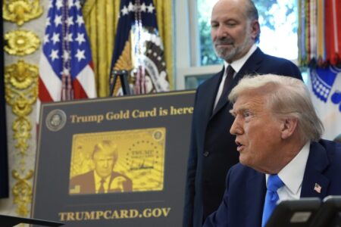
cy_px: 114
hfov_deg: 21.5
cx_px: 170
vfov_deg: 14.4
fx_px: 900
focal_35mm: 95
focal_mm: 95
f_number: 7.1
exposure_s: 1/80
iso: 4000
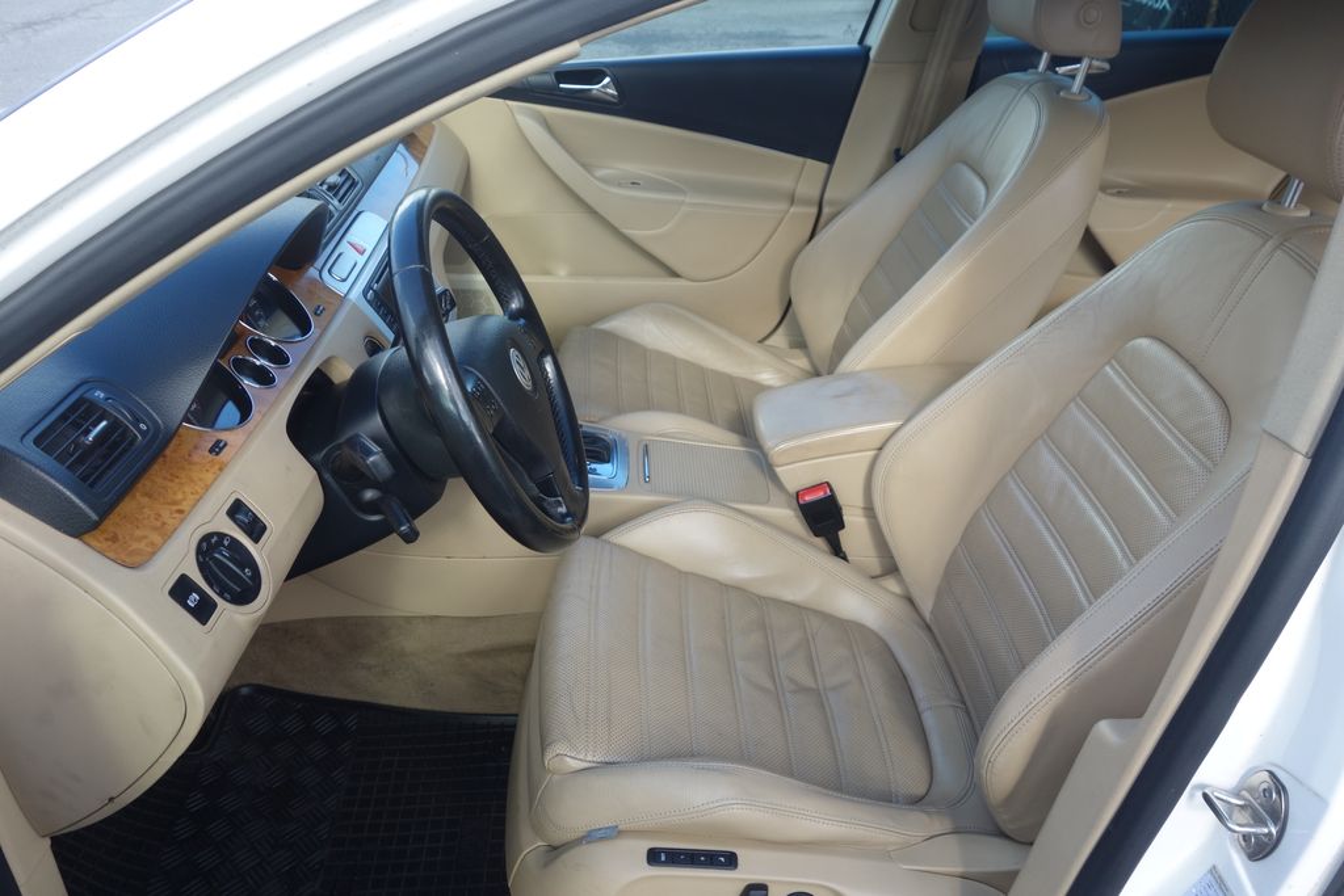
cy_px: 448
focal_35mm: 28
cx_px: 672
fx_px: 1045
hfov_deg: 65.5
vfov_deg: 46.4
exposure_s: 1/100
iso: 125
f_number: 4
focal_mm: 10.4
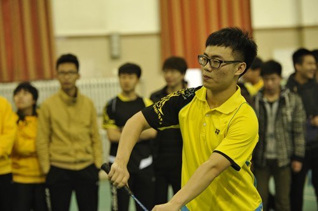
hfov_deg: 18.6
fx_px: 970
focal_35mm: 110
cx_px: 159
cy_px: 106
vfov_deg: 12.4
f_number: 3.2
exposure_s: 1/60
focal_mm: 110
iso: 800
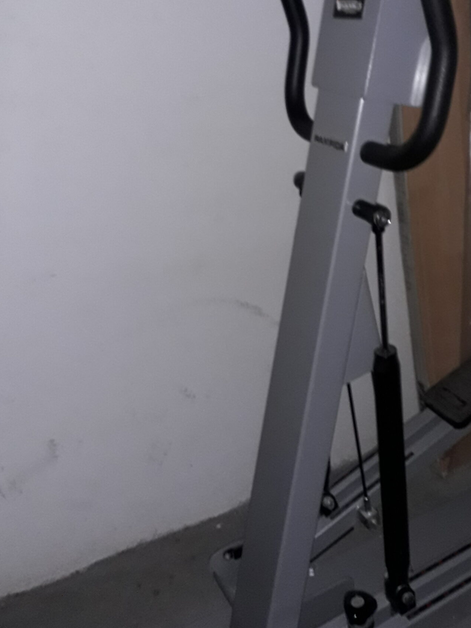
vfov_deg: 45.1
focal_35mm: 41
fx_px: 744
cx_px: 336
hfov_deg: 34.6
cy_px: 209
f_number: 1.9
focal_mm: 3.6
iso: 200
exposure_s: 1/50
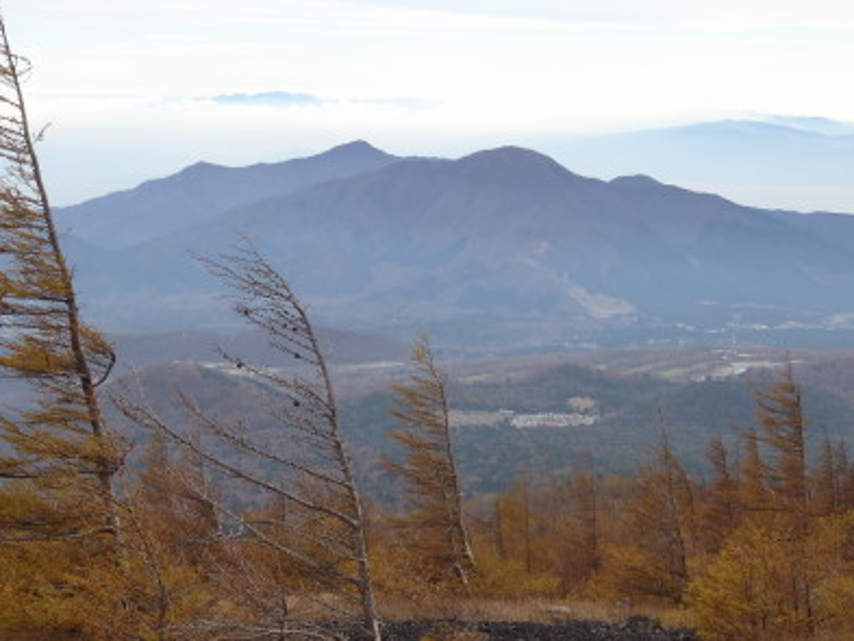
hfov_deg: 26.6
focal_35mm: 73
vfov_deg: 20.1
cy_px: 409
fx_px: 1802
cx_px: 478
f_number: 5.1
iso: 80
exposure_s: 1/160
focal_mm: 10
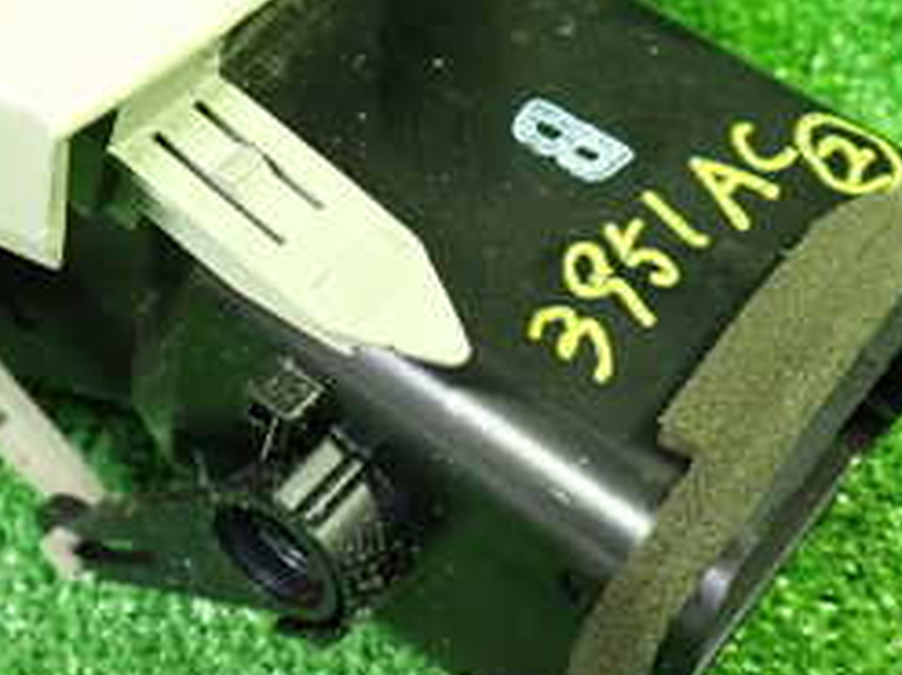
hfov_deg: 26.5
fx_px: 1901
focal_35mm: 73
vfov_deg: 20.1
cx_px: 292
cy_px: 204
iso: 800
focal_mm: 5.4
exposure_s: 1/25
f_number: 2.3
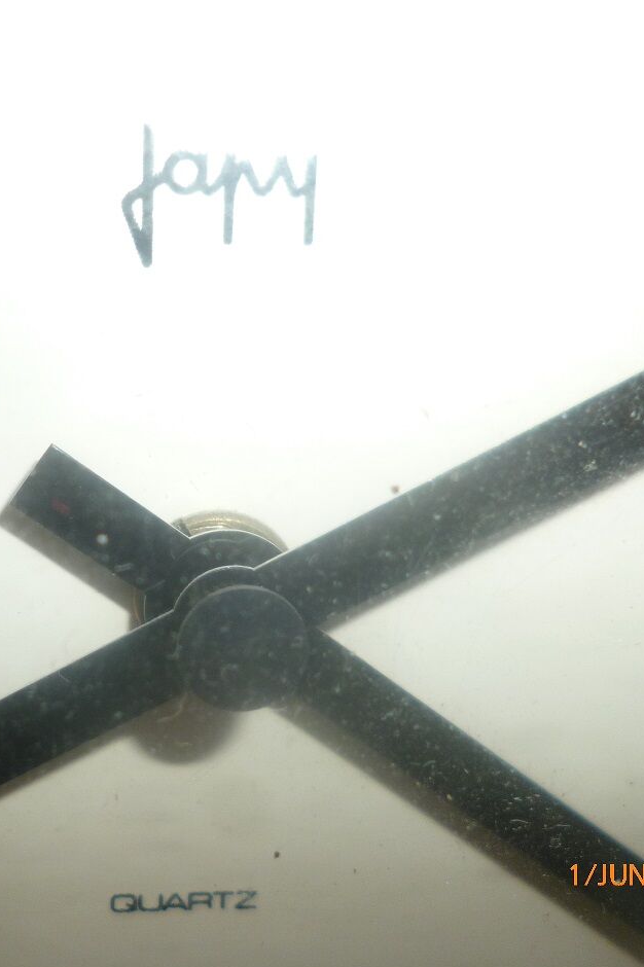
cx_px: 155
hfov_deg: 37.8
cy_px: 480
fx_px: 913
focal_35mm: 34
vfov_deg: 55.8
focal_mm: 4.3
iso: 100
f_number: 2.5
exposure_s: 1/60
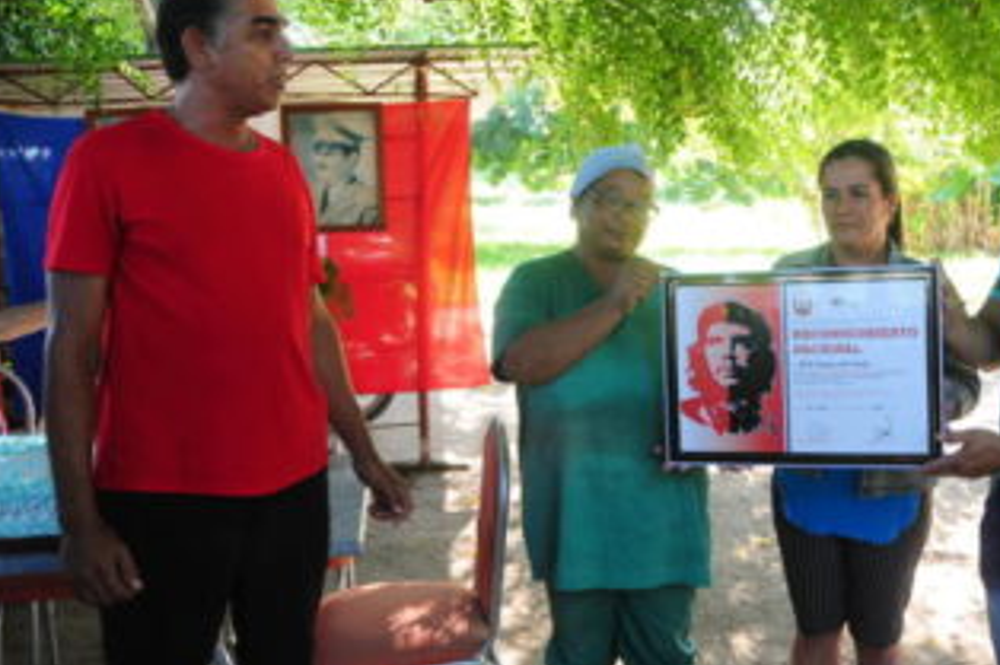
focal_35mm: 39
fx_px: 1083
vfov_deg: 34.0
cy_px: 258
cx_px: 621
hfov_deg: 49.1
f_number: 3.5
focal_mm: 20
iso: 640
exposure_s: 1/160
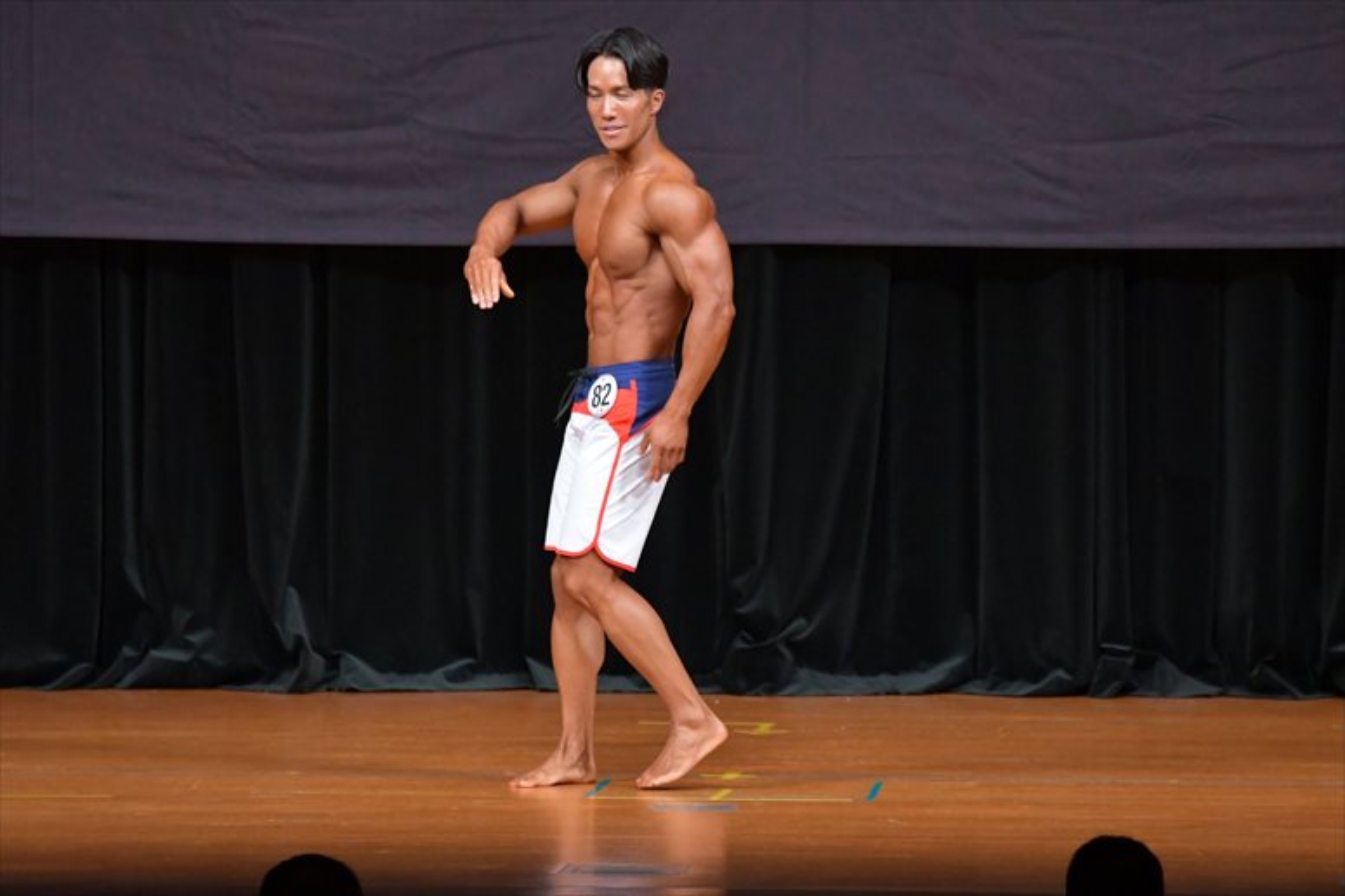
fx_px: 10643
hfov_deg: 7.2
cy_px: 448
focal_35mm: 285
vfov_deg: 4.8
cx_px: 672
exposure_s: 1/400
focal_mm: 190
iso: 5000
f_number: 5.6
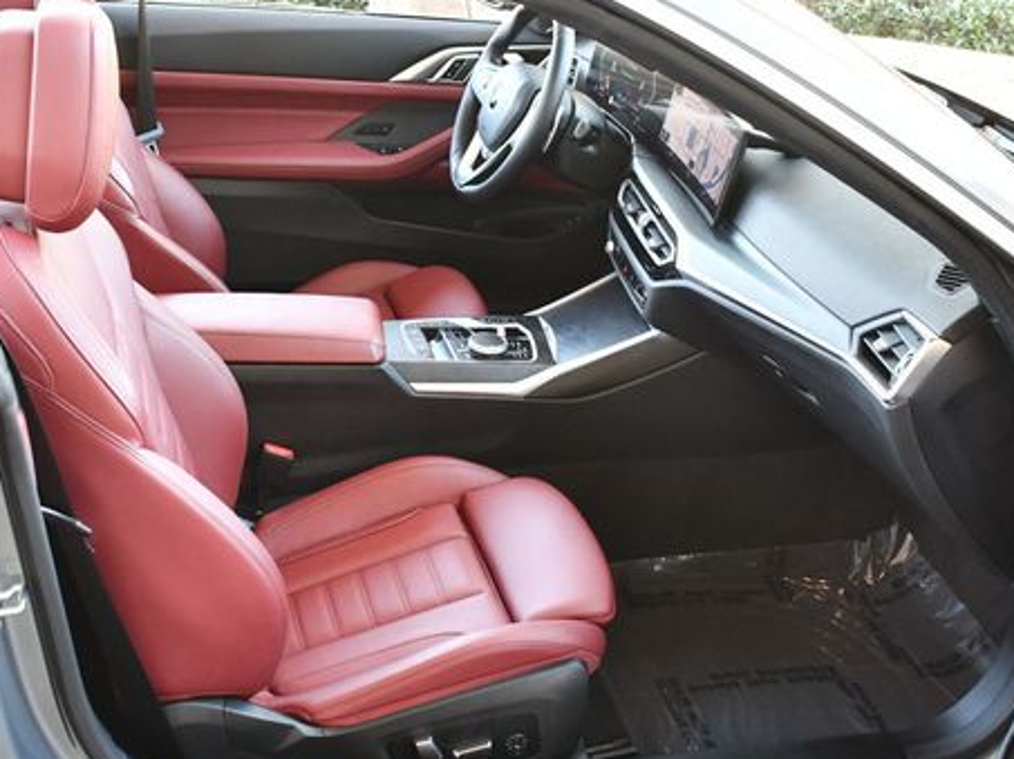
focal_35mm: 49
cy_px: 374
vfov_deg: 29.6
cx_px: 381
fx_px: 1434
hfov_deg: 38.7
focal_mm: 18
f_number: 3.5
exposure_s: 1/125
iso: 1000
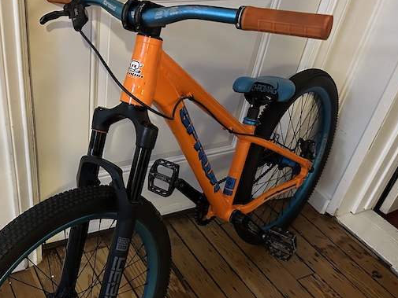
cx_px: 132
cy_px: 215
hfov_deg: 48.1
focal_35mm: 38
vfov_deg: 37.0
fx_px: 437
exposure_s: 1/30
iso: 1000
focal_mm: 6.86
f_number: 1.78
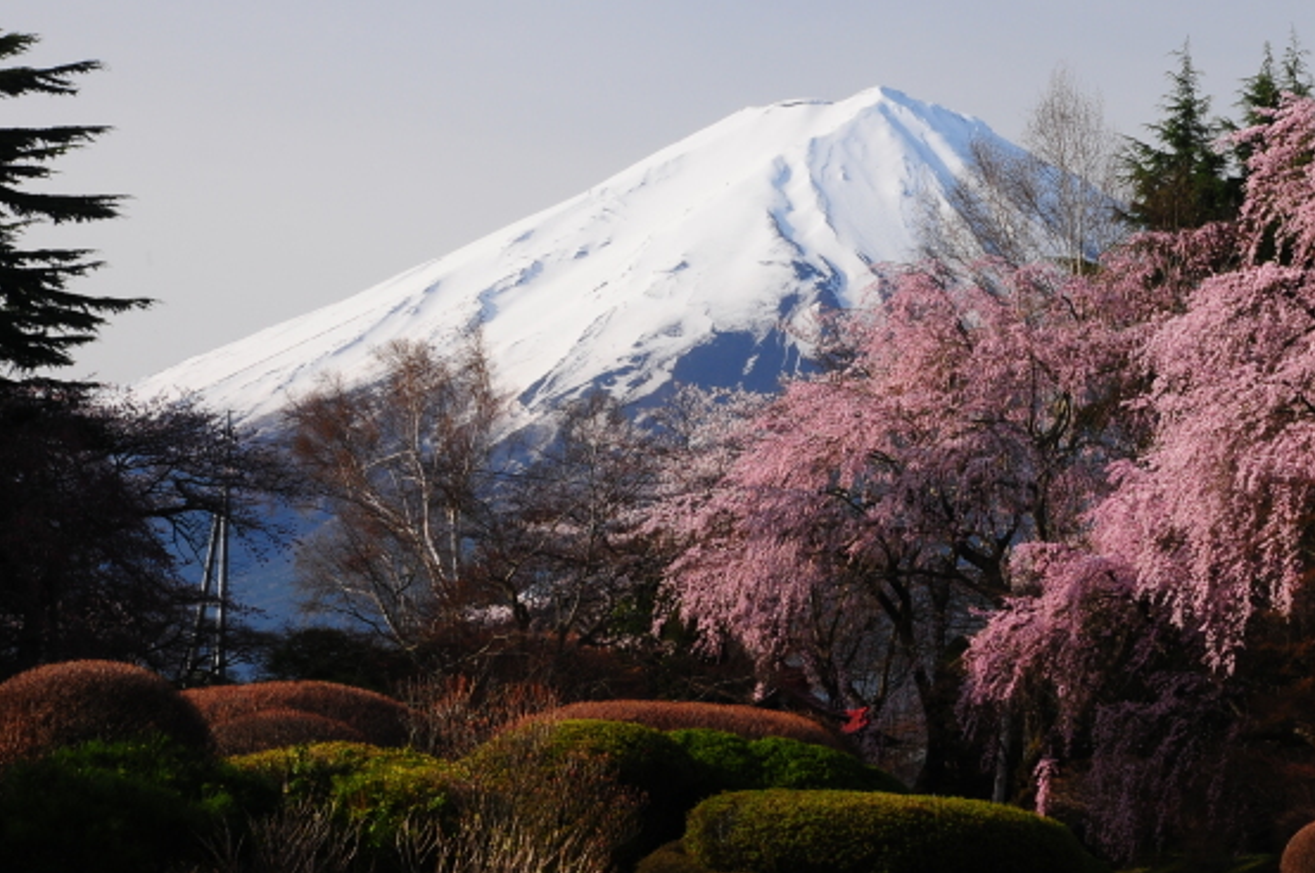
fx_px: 5217
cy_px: 473
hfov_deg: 14.3
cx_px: 940
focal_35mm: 143
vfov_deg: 9.6
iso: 200
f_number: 22
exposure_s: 1/20
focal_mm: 66
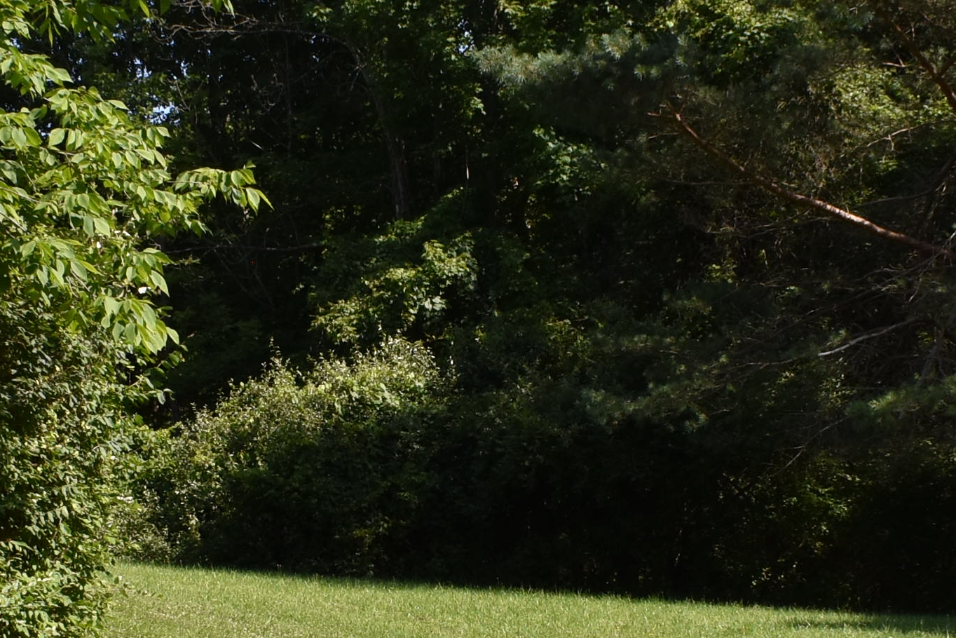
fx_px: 2364
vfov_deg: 15.2
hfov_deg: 22.8
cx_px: 346
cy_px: 582
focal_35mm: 89
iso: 200
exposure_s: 1/320
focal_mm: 18
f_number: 9
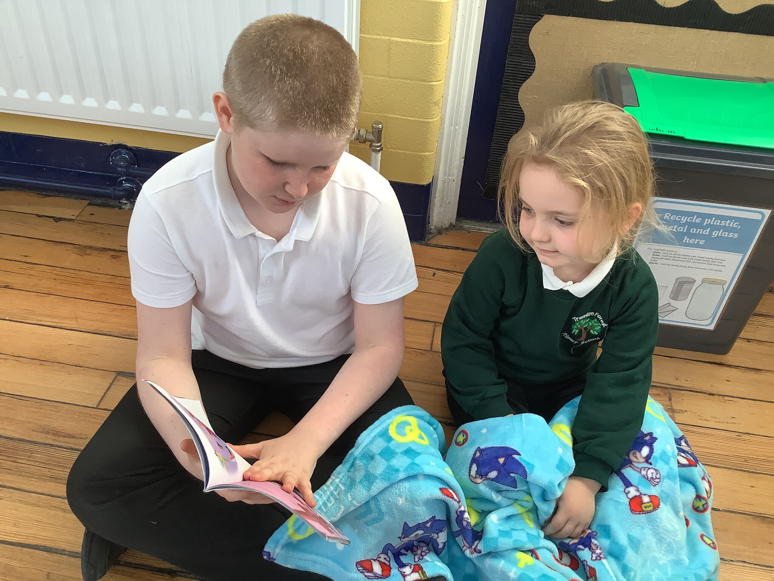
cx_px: 387
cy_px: 290
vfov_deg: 45.4
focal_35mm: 31
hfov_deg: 58.4
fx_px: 693
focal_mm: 3.3
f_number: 2.4
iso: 80
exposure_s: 1/120
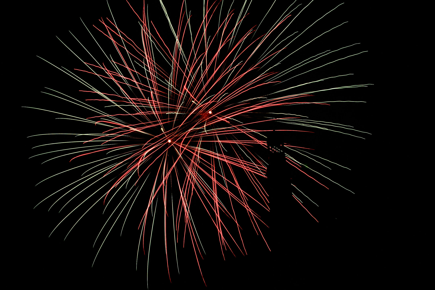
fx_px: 399
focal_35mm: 33
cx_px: 218
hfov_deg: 57.2
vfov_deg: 40.0
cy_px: 145
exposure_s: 6
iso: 100
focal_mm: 22
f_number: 16
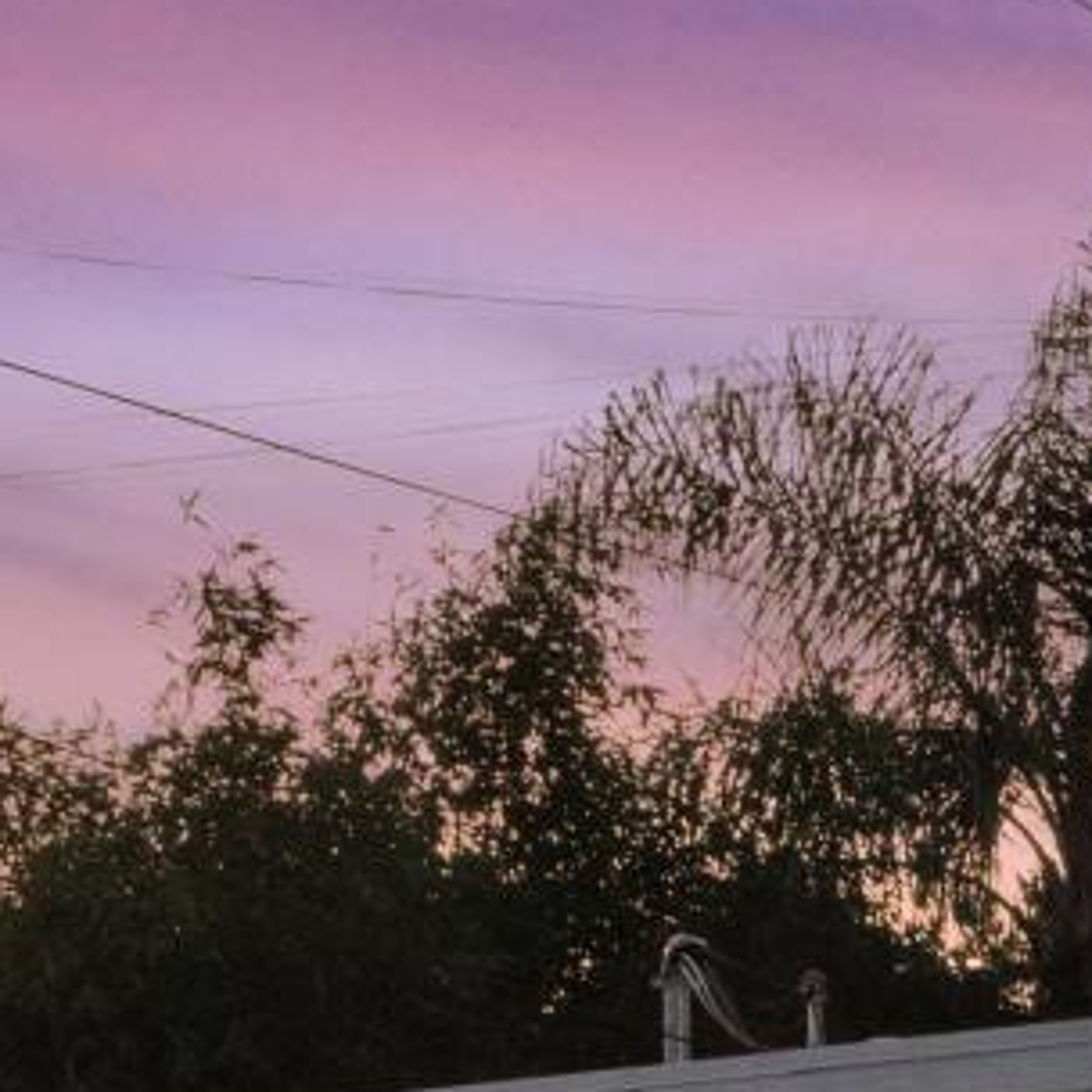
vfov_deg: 13.8
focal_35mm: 126
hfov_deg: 11.6
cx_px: 2522
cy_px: 422
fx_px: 4497
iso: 1250
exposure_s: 1/5
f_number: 18
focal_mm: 22
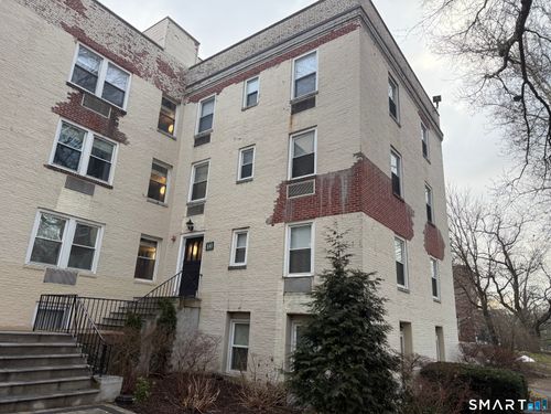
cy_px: 207
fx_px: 382
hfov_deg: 71.6
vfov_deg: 56.8
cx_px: 276
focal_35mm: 24
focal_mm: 6.76
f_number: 1.78
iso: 100
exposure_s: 1/559
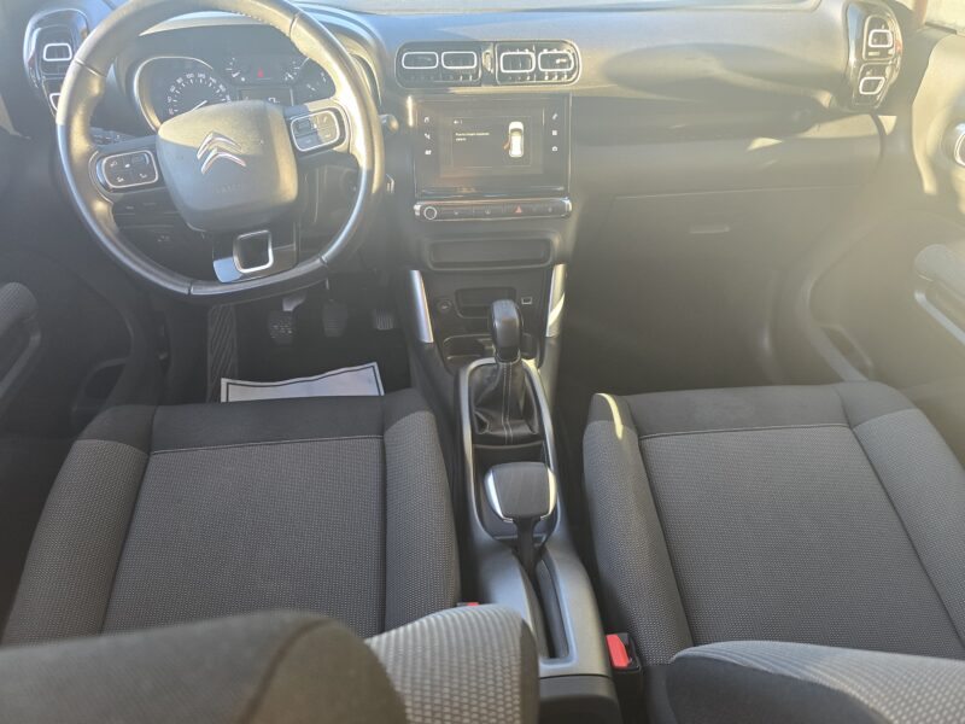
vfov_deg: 58.9
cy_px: 362
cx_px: 482
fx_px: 641
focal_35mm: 23
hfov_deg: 73.9
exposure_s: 1/100
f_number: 1.7
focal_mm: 6.3
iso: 160
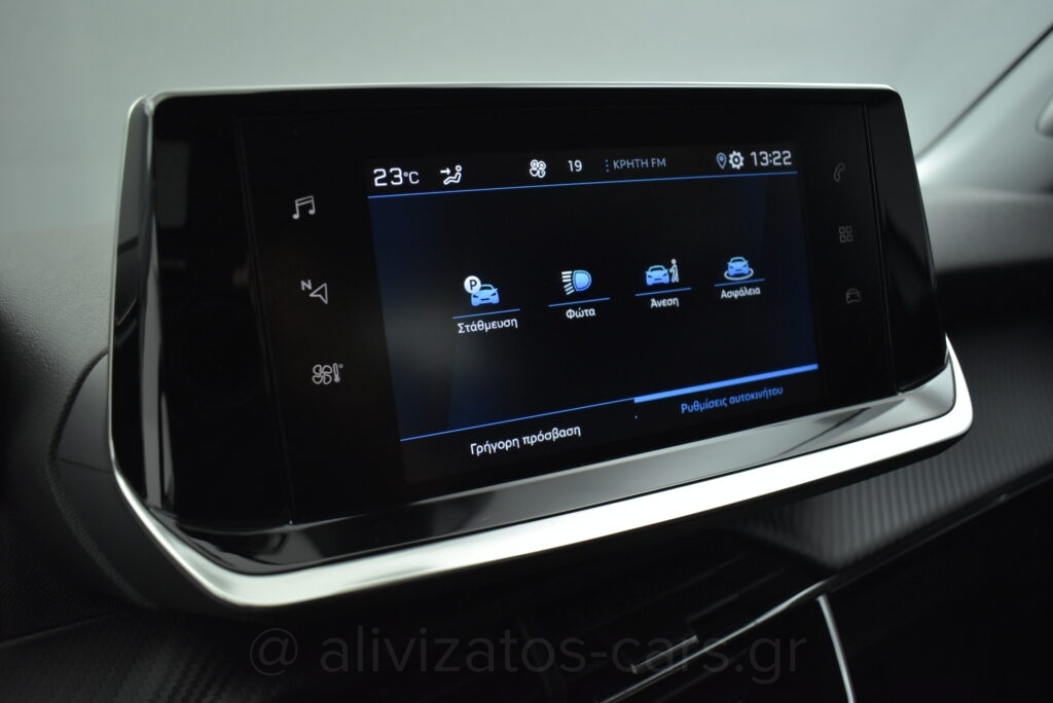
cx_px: 526
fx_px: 790
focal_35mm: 27
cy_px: 352
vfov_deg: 48.0
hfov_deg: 67.4
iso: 1600
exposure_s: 1/100
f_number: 3.5
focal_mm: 18
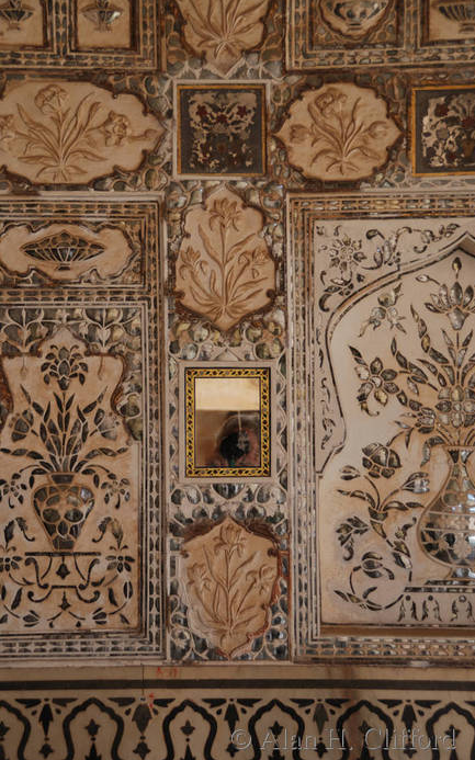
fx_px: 1409
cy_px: 382
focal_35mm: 68
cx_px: 230
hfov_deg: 19.1
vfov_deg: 30.2
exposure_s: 1/60
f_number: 4.5
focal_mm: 44
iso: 100
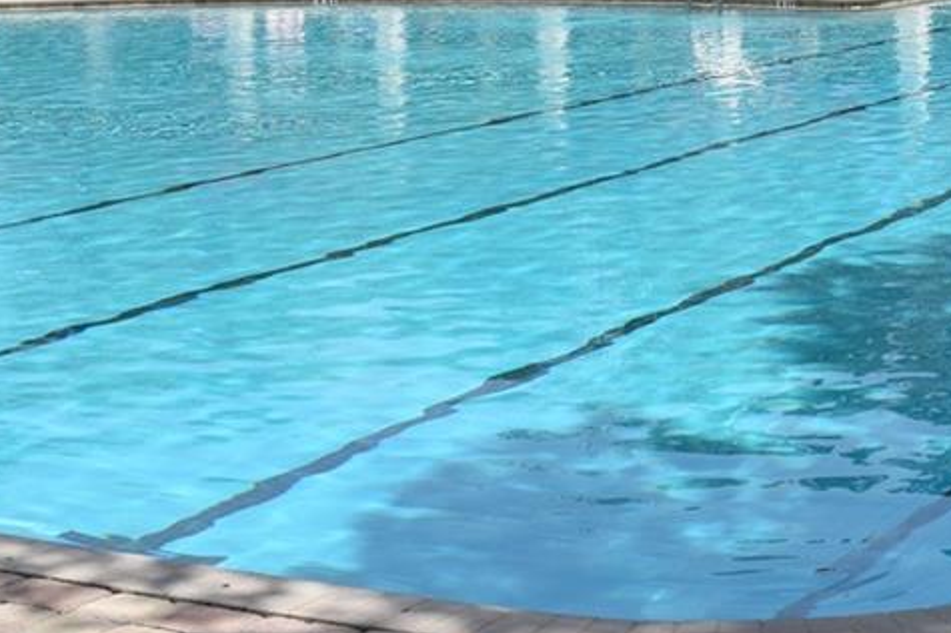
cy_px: -268
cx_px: 785
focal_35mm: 91
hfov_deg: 22.1
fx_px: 2402
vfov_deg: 14.2
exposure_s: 1/400
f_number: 10
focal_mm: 18
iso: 200
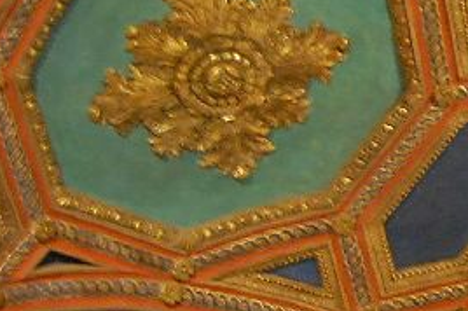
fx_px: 2090
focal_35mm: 161
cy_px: 175
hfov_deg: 11.1
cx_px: 1043
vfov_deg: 8.5
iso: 1100
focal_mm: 24
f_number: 4
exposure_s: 1/8
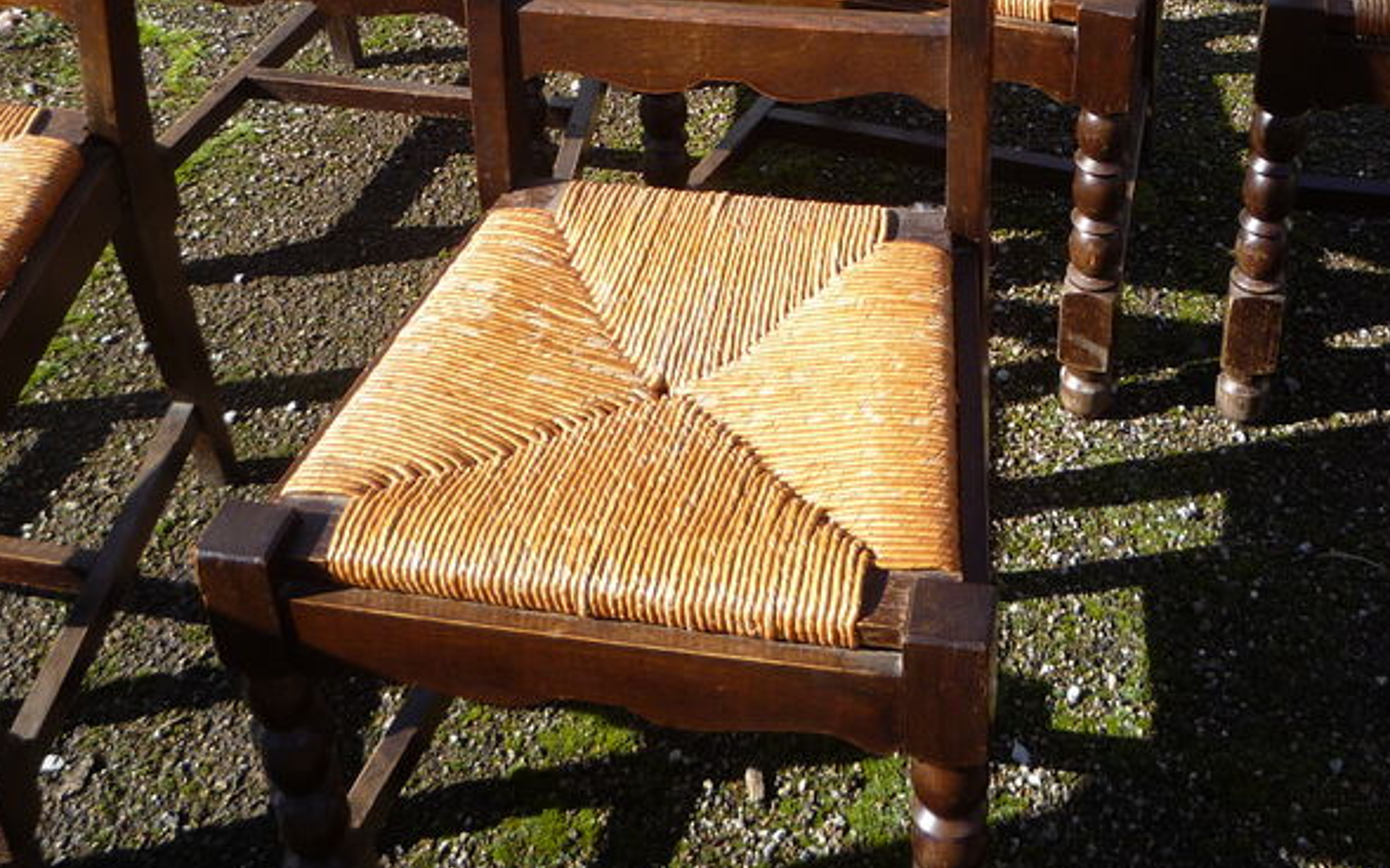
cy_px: -5
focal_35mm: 54
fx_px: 2045
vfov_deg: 23.0
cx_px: 826
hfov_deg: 37.4
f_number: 4
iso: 100
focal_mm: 5.2
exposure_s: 1/320
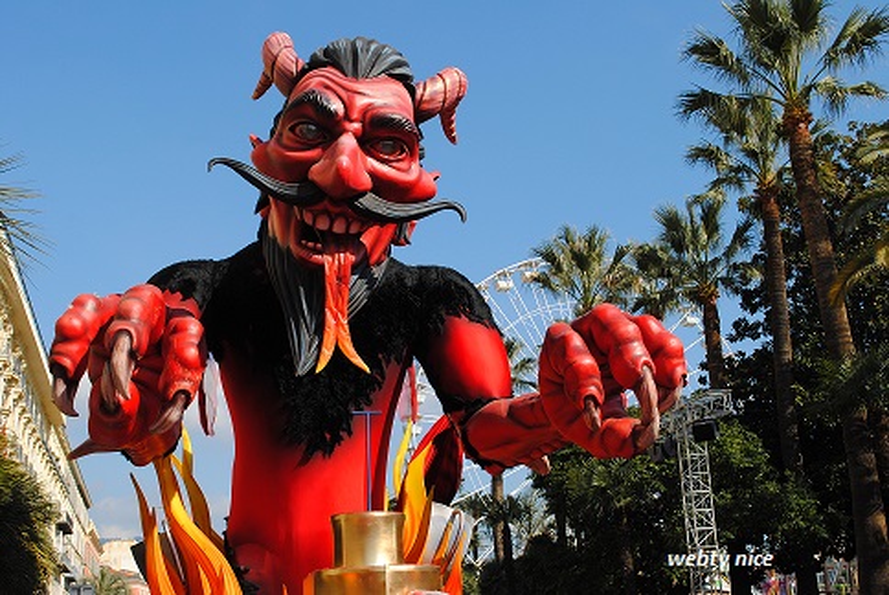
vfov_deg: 29.9
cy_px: 298
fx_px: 1113
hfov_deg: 43.6
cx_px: 444
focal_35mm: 45
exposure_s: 1/250
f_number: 8
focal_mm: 30
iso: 100
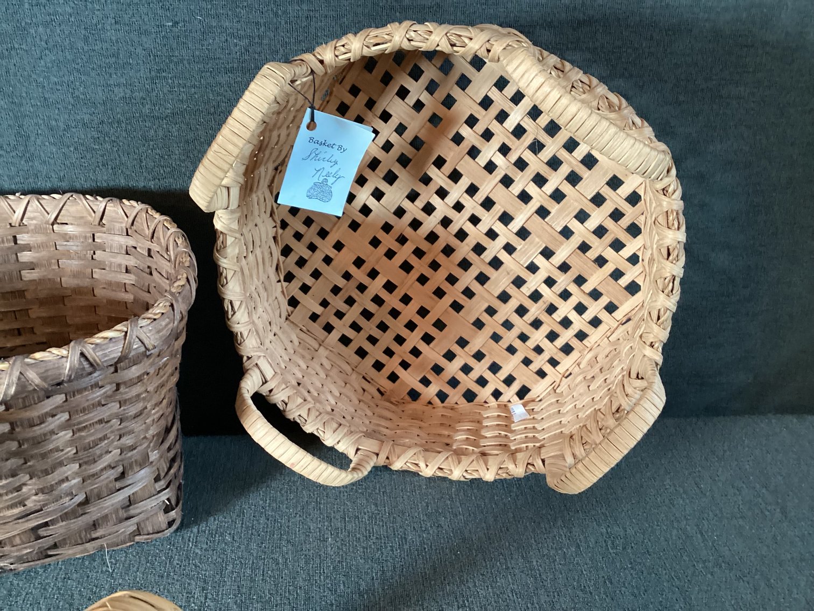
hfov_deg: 58.3
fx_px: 729
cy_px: 306
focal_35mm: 31
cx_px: 407
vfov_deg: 45.4
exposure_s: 1/40
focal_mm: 3.3
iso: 320
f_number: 2.4
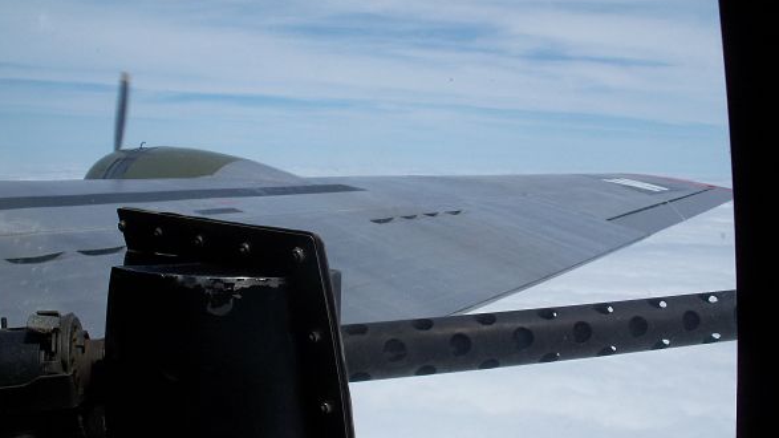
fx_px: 805
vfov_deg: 30.4
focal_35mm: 39
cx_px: 386
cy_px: 227
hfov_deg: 51.6
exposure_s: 1/1600
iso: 80
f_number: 5.5
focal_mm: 6.3
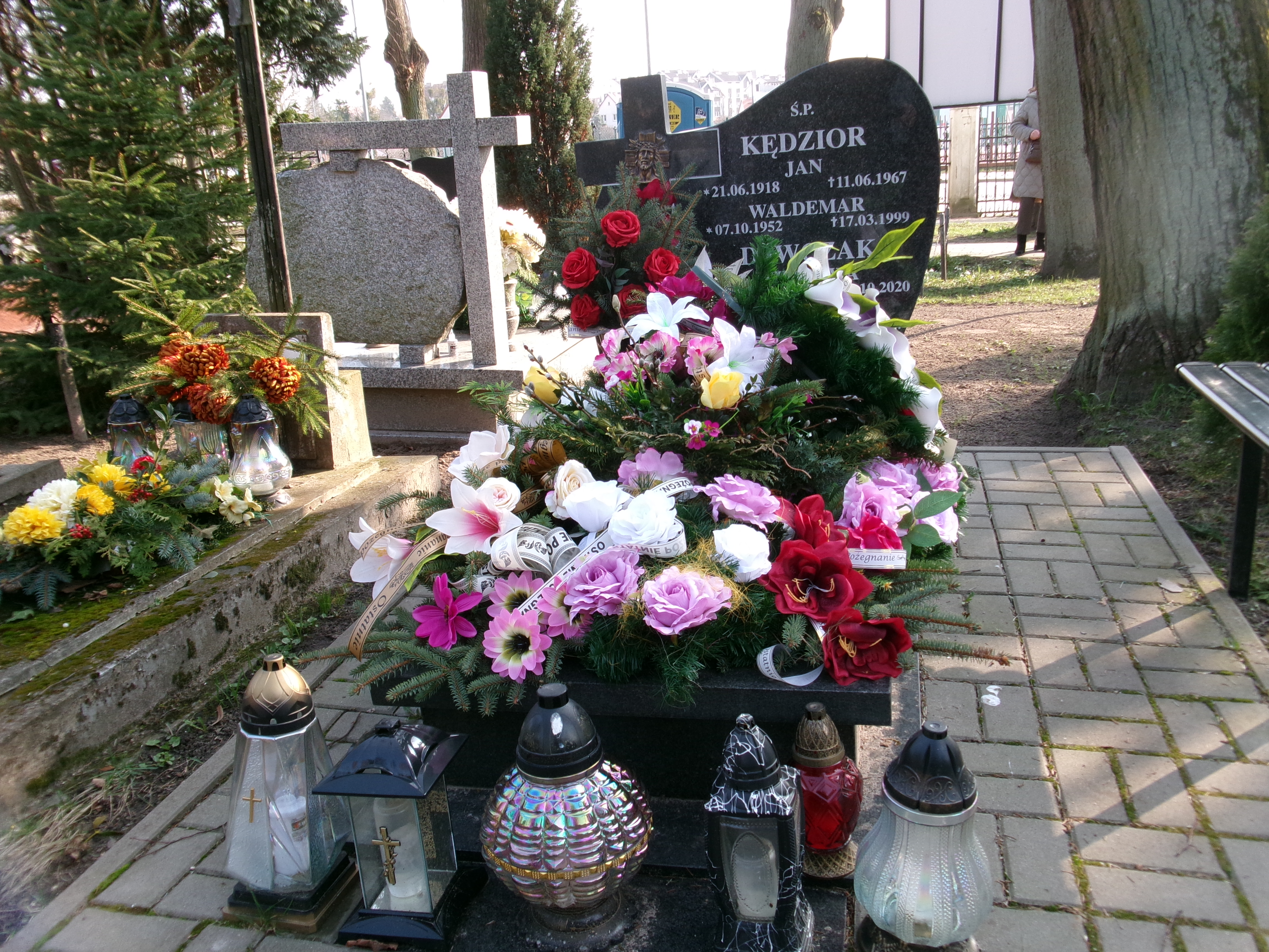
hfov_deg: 63.4
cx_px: 634
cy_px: 476
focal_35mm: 28
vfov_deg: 49.7
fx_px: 1026
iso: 100
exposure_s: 1/120
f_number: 3.9
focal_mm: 5.1
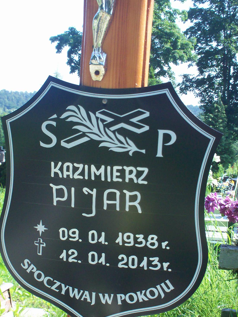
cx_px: 99
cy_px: 169
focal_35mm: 63
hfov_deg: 23.3
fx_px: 578
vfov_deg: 30.7
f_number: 4.5
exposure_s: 1/154
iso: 100
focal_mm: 6
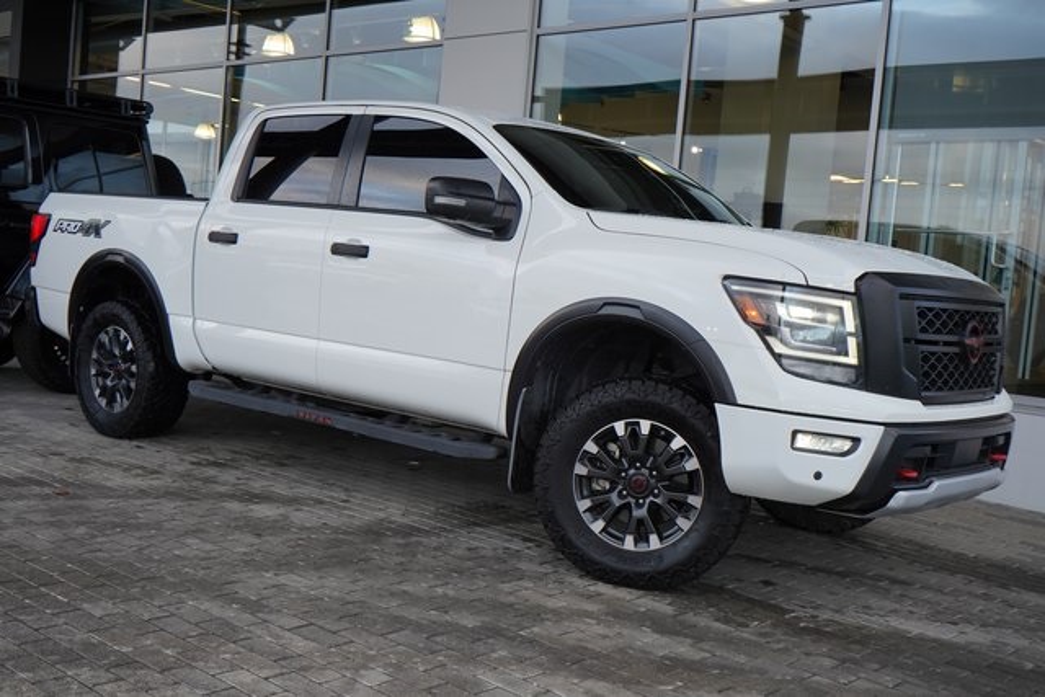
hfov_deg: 50.7
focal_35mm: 38
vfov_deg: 35.1
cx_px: 522
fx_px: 1103
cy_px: 348
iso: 1000
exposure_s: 1/125
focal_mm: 38
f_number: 7.1
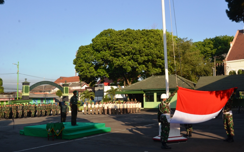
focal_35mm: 34
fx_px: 226
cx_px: 122
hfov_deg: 56.7
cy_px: 75
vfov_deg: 37.3
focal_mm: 22
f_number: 13
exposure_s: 1/250
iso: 400
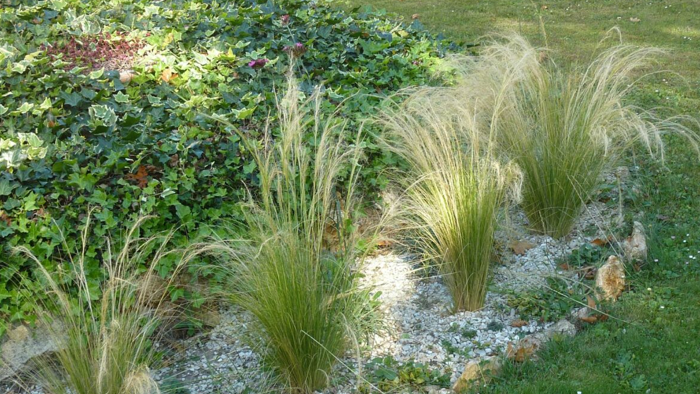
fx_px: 1299
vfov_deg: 17.2
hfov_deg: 30.2
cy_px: 228
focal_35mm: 70
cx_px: 350
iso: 80
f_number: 3.7
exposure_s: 1/80
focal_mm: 7.3
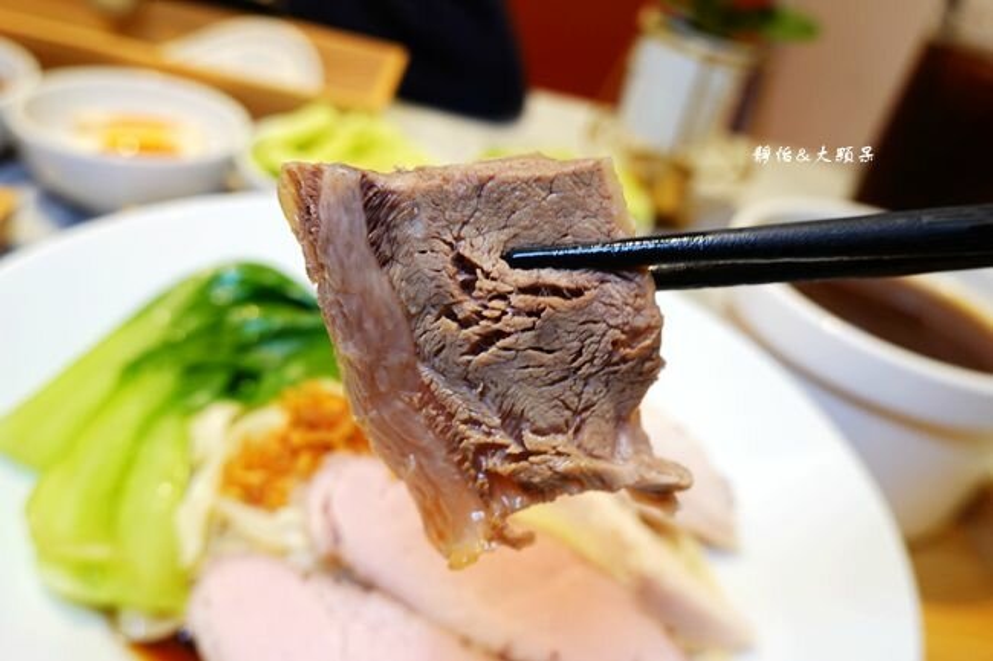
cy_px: 330
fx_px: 800
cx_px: 496
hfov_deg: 63.7
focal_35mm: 29
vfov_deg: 44.9
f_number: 3.2
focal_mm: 10.83
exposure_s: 1/30
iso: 200
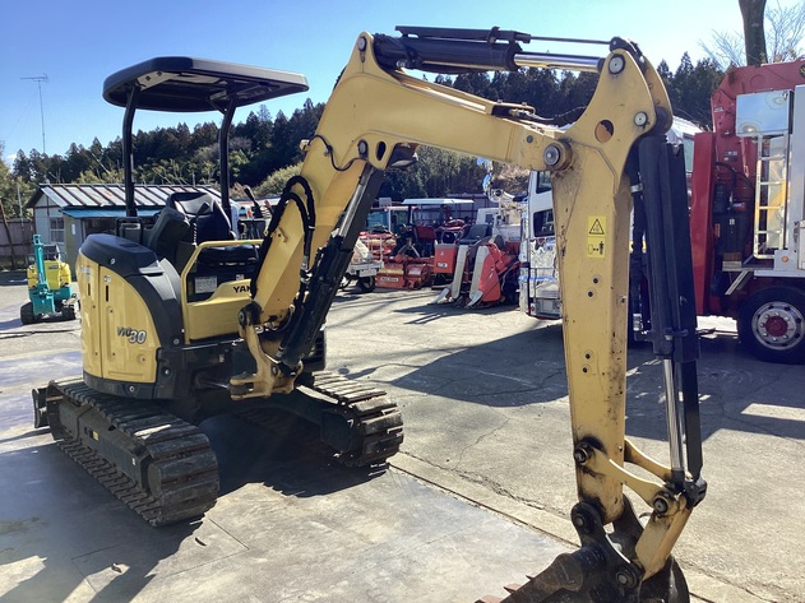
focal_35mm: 31
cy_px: 302
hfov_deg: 58.4
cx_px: 402
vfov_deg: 45.4
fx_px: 721
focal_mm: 3.3
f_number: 2.4
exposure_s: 1/762
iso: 25
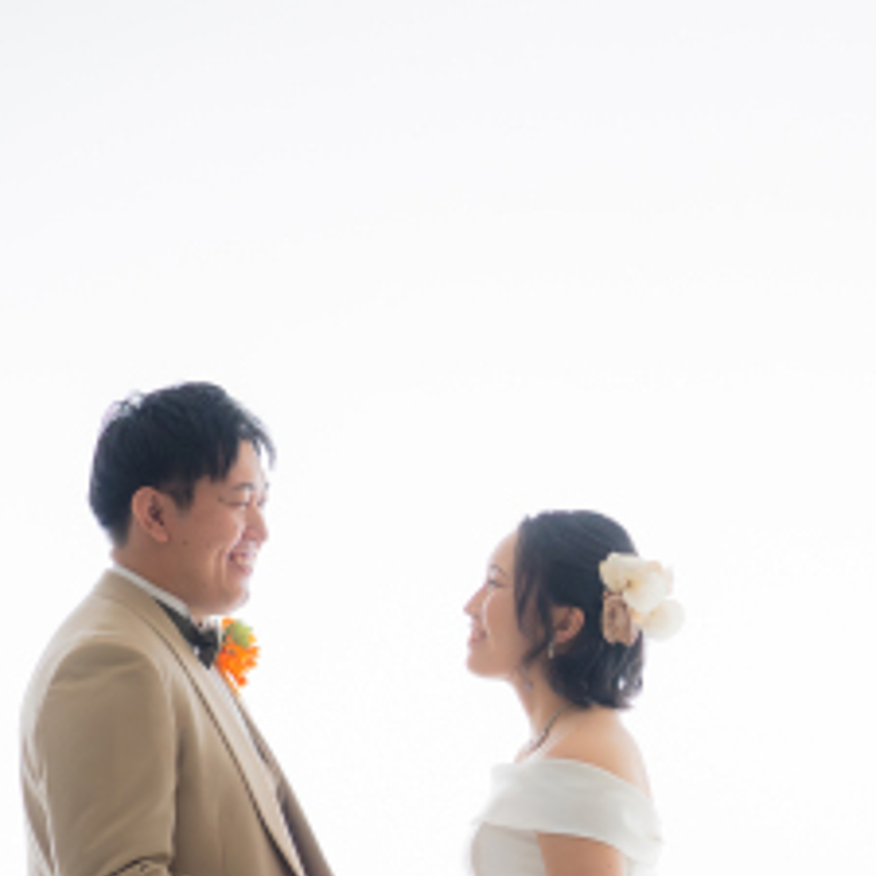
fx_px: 4753
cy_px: 995
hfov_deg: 10.5
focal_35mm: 166
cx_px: 845
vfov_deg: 10.4
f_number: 3.2
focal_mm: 55
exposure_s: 1/125
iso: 200
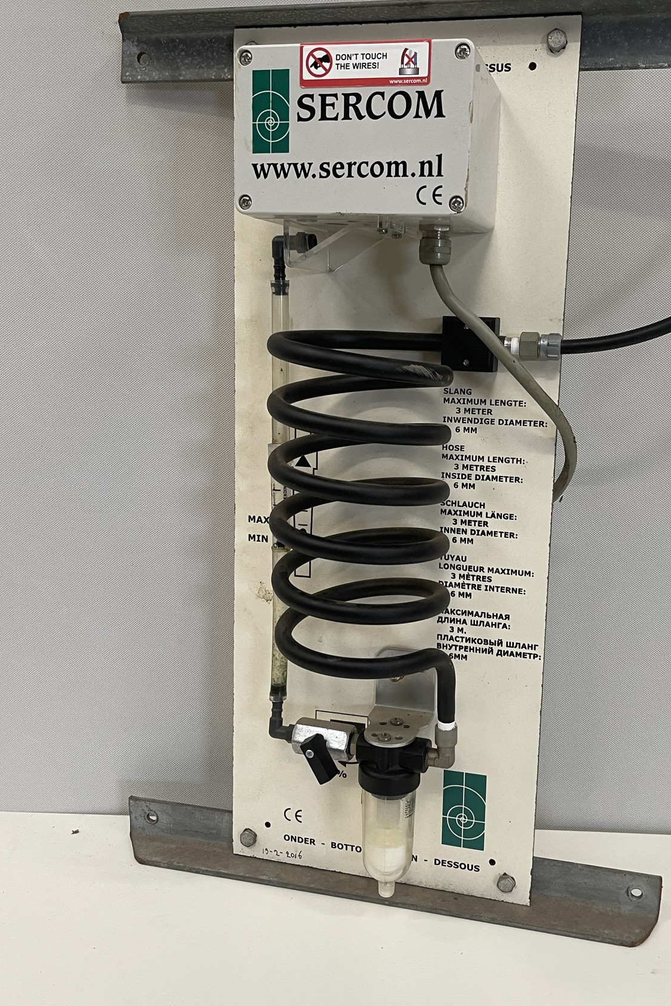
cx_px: 425
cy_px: 465
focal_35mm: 33
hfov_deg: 39.7
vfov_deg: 57.2
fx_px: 922
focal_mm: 5.1
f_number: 1.6
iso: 125
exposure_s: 1/73
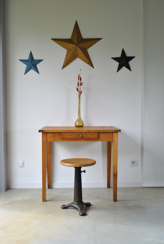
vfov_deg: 49.5
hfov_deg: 34.3
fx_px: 266
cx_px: 82
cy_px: 122
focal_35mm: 39
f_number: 5.6
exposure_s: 1/60
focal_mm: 26
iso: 100
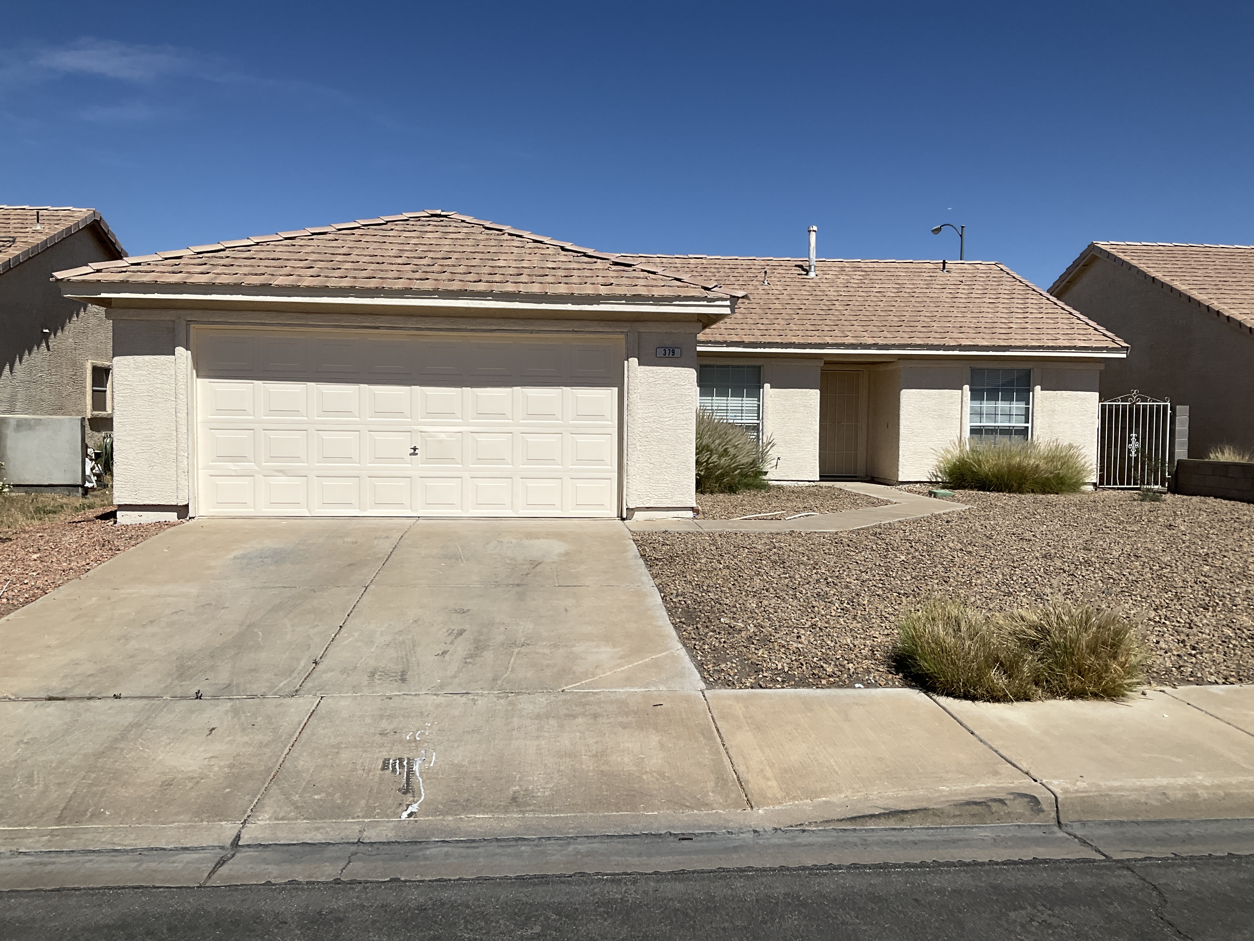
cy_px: 470
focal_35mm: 29
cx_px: 627
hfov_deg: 61.7
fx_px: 1051
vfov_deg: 48.2
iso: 25
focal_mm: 3
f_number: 1.8
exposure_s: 1/5263
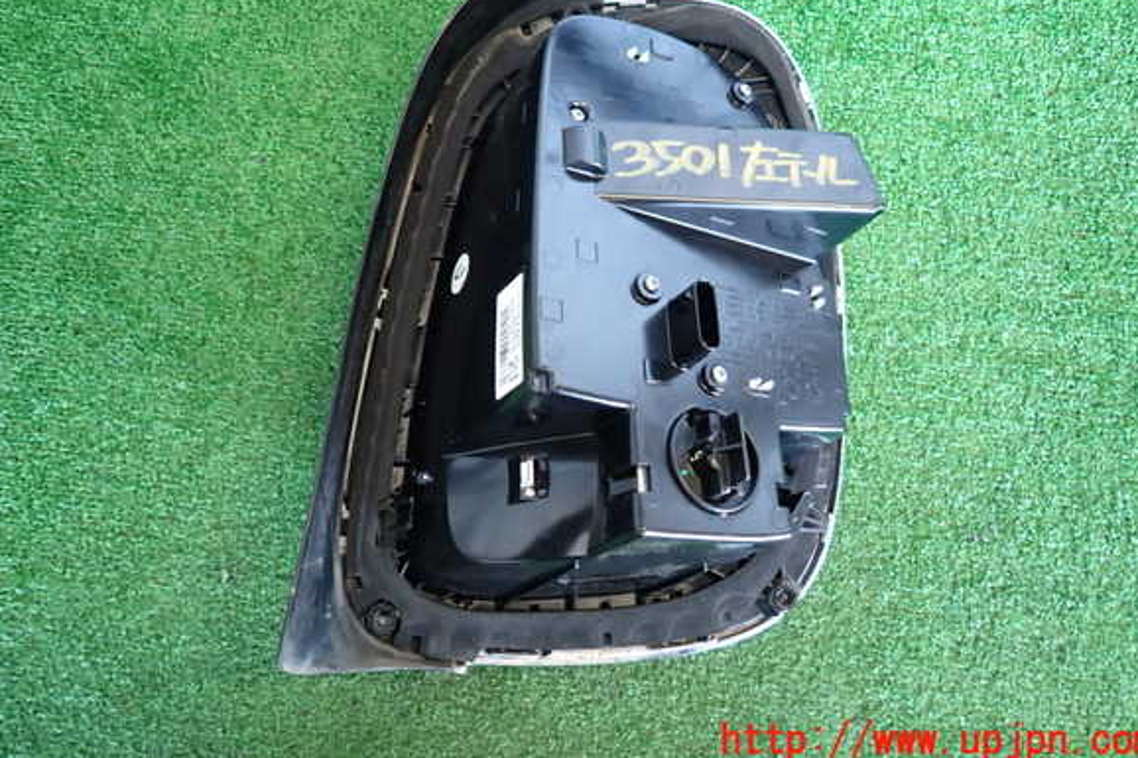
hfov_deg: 67.4
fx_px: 853
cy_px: 323
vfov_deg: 47.7
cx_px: 575
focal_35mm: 27
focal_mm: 4.5
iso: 250
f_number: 2
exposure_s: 1/30
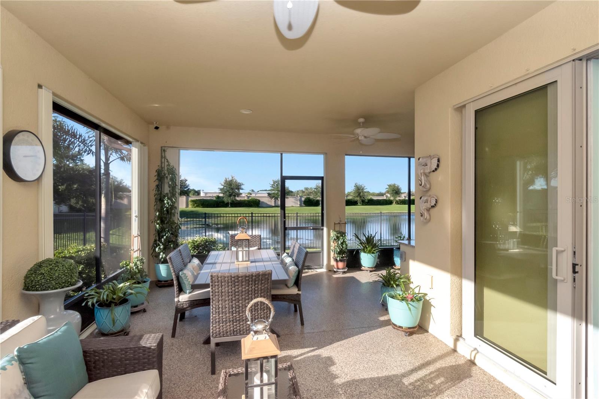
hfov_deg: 95.0
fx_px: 274
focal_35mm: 16
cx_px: 300
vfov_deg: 72.0
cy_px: 200
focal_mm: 11
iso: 1000
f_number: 18
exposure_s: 1/200
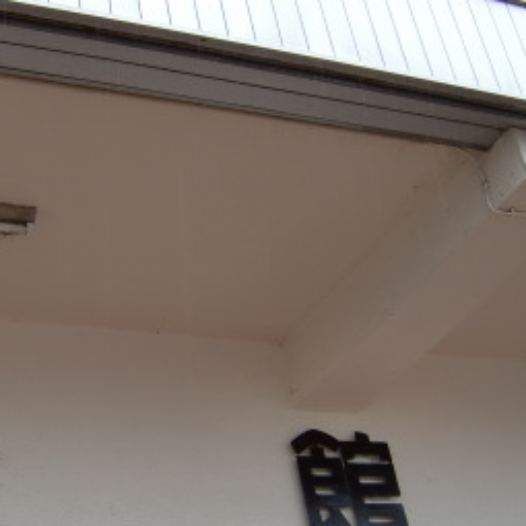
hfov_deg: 27.2
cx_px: 107
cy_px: 351
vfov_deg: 27.6
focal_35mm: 62
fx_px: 1066
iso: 64
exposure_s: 1/60
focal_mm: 4.9
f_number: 2.6
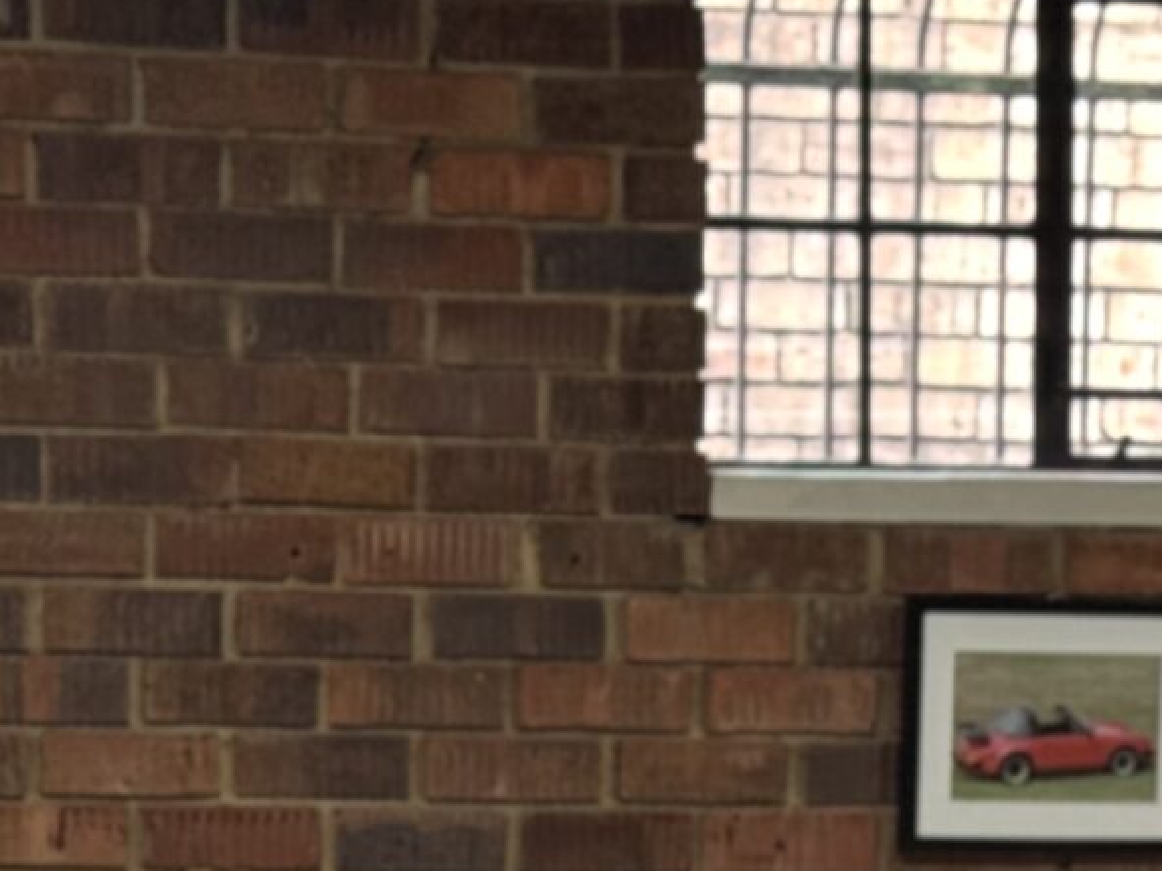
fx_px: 7016
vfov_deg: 6.8
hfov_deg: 9.5
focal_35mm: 209
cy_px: 1866
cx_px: 630
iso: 160
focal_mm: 6.76
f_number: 1.78
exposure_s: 1/50
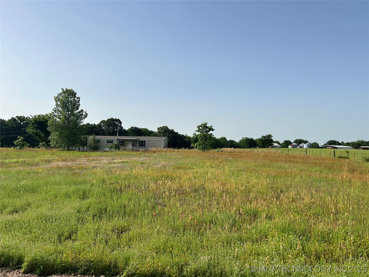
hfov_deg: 67.3
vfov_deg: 53.1
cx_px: 184
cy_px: 138
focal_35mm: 26
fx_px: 277
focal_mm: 5.7
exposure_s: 1/5319
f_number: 1.5
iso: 50
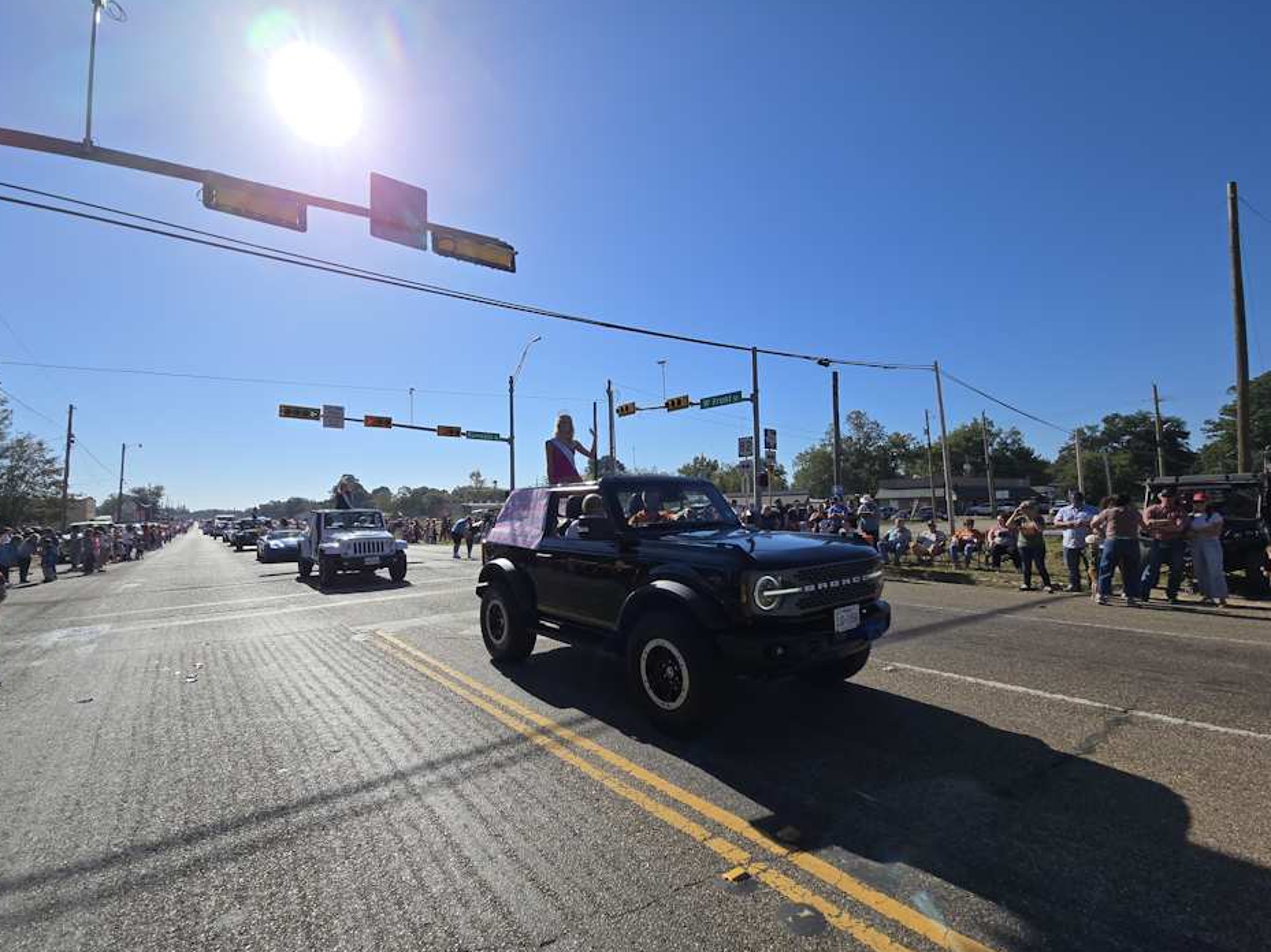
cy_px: 484
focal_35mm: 14
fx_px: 514
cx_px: 609
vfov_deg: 85.6
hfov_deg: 102.0
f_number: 2.2
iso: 50
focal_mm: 2.2
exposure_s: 1/4268
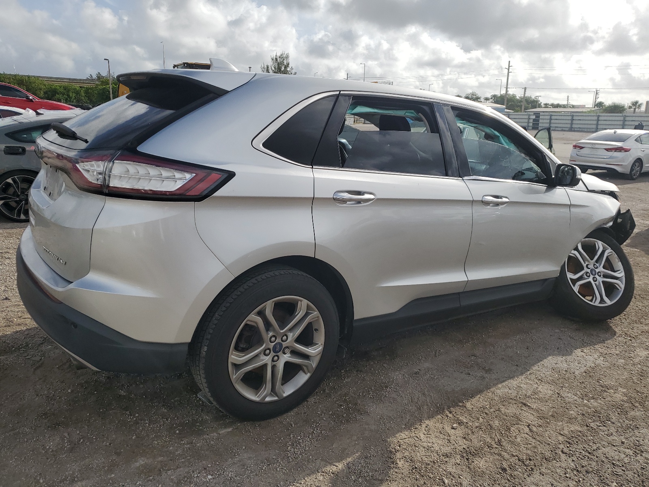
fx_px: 487
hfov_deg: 67.3
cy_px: 244
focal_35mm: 26
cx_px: 324
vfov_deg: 53.1
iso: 50
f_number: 1.5
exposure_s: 1/5000
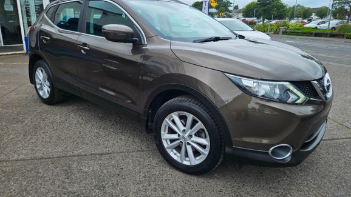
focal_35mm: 26
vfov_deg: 44.3
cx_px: 180
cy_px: 85
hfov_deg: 71.9
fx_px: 242
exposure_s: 1/1036
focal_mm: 5.4
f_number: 1.8
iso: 25
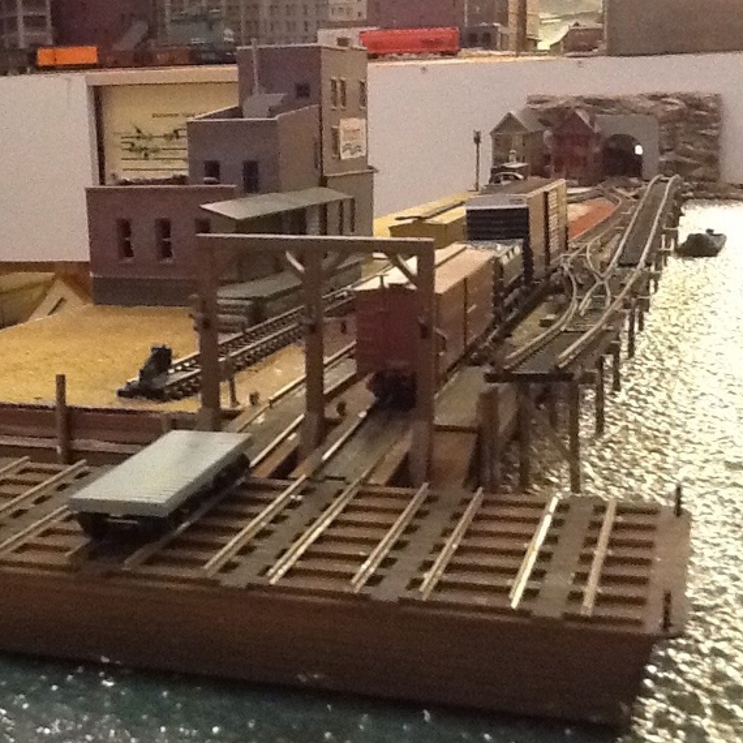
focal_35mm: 54
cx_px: 279
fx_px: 1311
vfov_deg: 31.6
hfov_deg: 31.5
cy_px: 374
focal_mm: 2.03
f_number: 2.4
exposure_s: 1/15
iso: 400
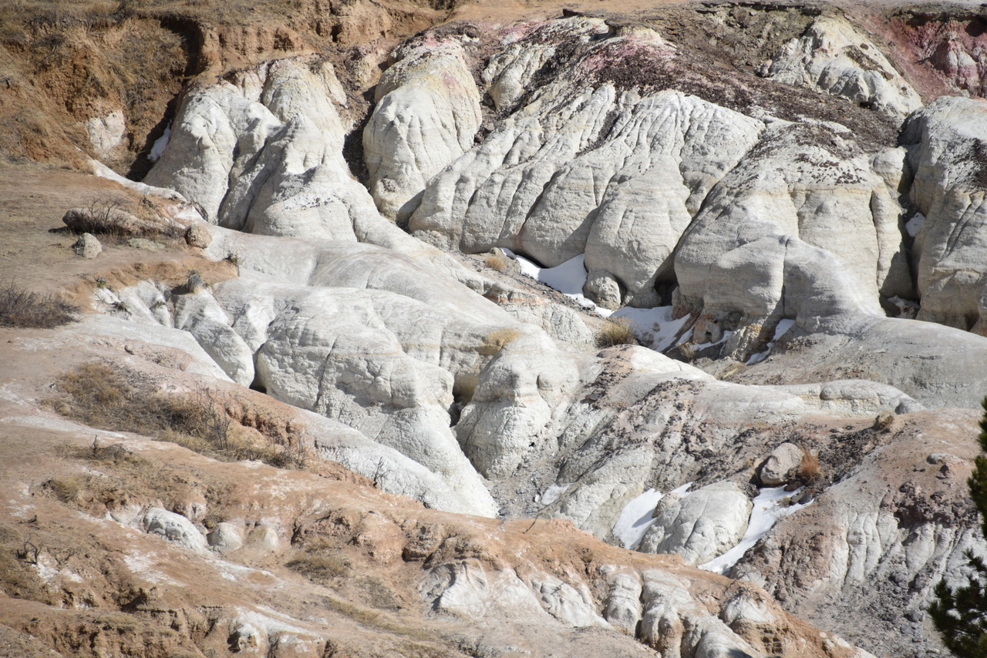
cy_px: 329
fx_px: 8226
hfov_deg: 6.9
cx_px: 494
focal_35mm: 300
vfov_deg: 4.6
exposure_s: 1/640
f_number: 7.1
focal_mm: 300
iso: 100
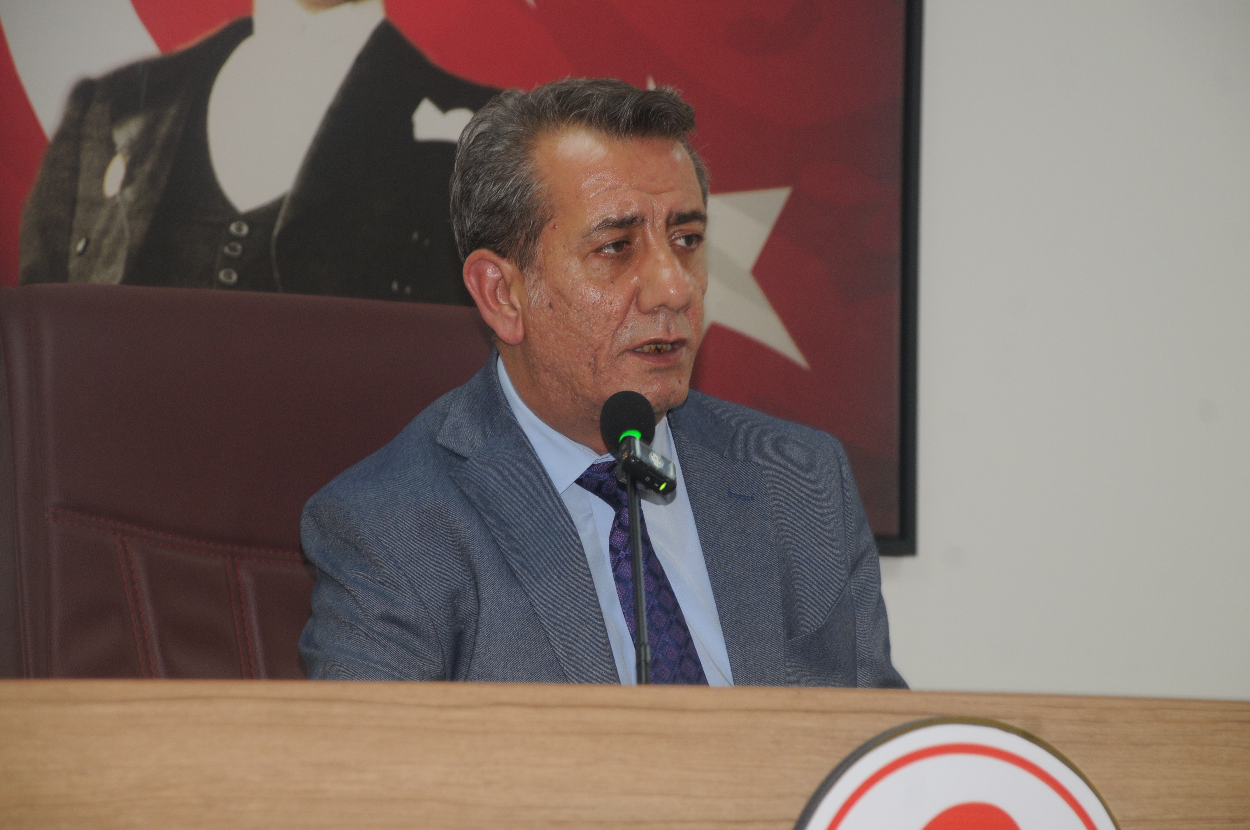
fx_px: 4682
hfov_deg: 15.2
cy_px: 415
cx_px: 625
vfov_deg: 10.1
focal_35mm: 135
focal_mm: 90
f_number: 5.6
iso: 500
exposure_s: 1/60
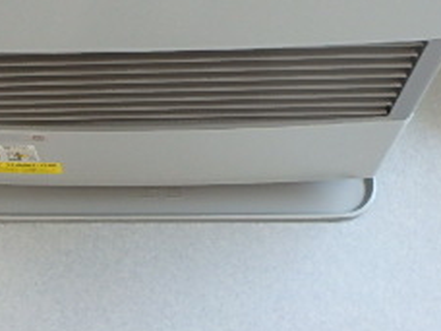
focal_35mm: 59
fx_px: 752
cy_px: -62
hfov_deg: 32.3
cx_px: 128
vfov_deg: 22.9
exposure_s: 1/40
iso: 200
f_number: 3.5
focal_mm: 3.7
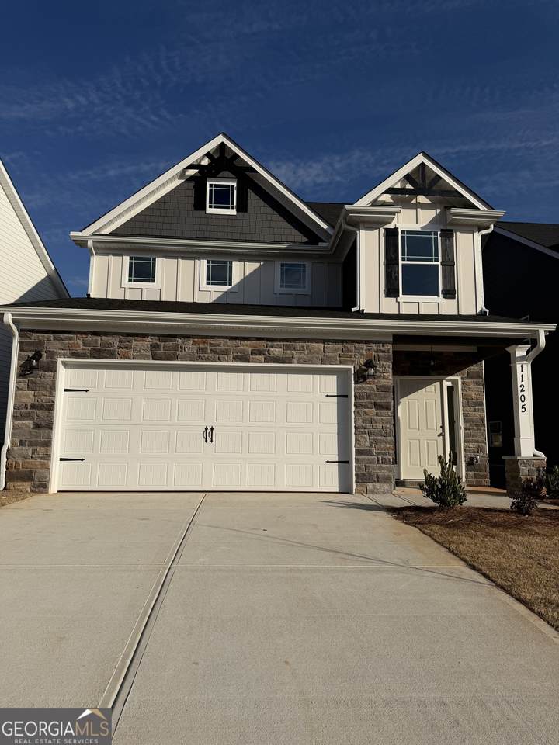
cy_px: 372
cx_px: 280
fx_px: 517
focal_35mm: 24
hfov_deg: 56.8
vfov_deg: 71.6
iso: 80
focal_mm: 6.76
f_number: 1.78
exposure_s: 1/11905
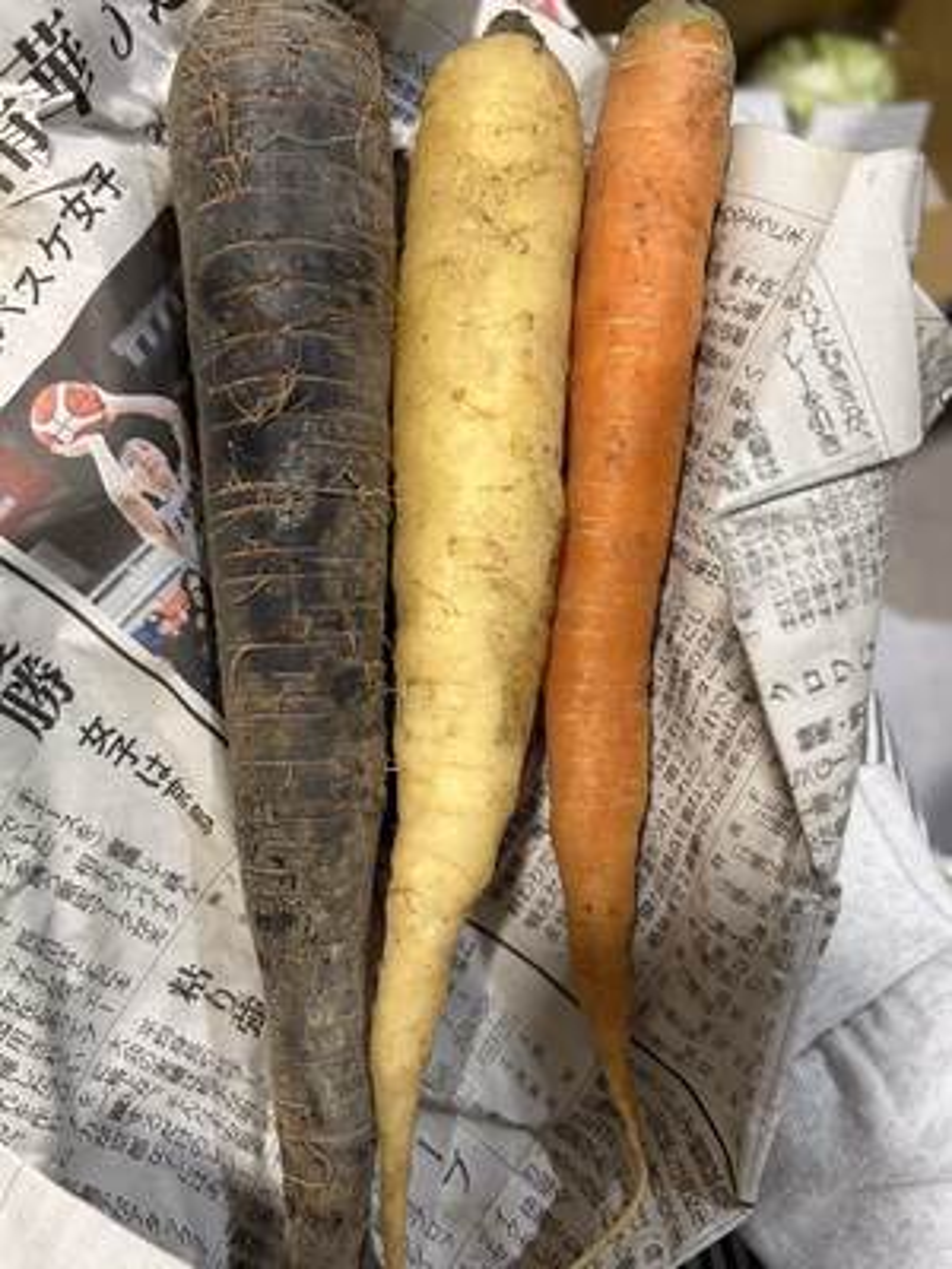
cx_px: 476
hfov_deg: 53.1
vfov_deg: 67.3
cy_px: 634
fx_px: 953
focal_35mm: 26
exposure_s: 1/50
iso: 160
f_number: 1.5
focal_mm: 5.7
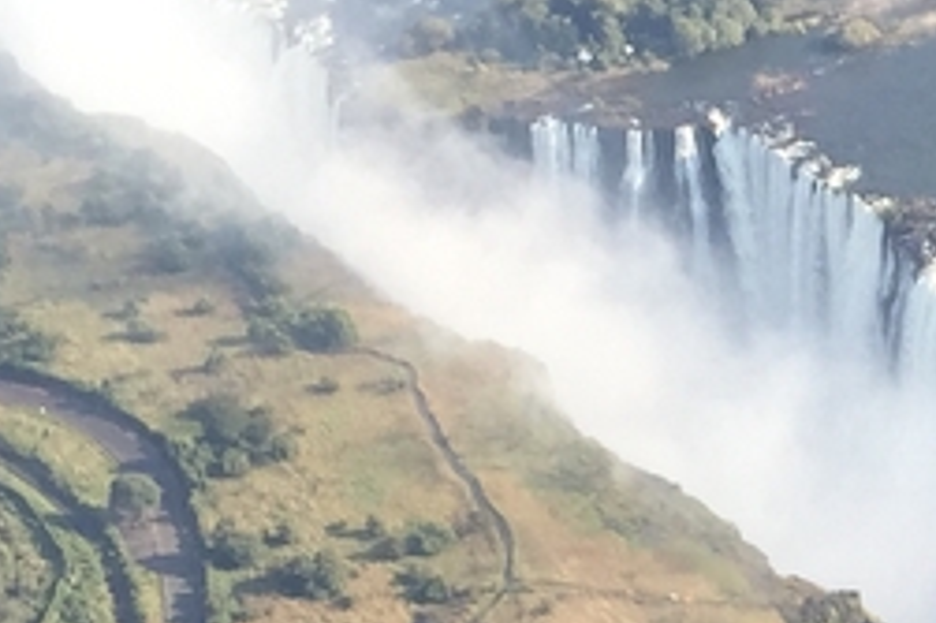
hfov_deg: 12.7
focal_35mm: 154
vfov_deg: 8.7
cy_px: 974
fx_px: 4001
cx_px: 1391
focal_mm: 4.15
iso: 32
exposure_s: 1/659
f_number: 2.2
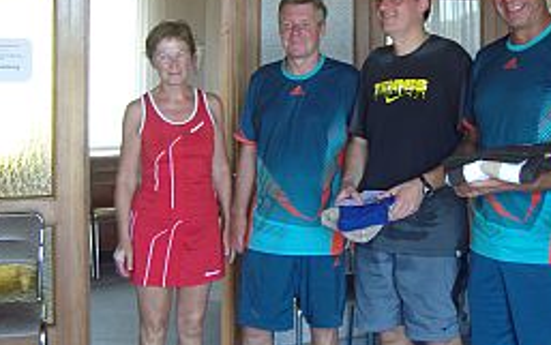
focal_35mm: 56
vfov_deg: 22.7
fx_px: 841
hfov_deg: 35.7
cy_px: 49
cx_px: 386
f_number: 2.8
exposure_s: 1/40
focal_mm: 7.3
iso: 160
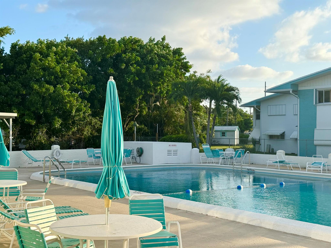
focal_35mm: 48
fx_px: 459
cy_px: 124
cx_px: 166
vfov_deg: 30.3
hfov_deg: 39.7
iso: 64
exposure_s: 1/2959
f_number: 1.78
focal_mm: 6.86
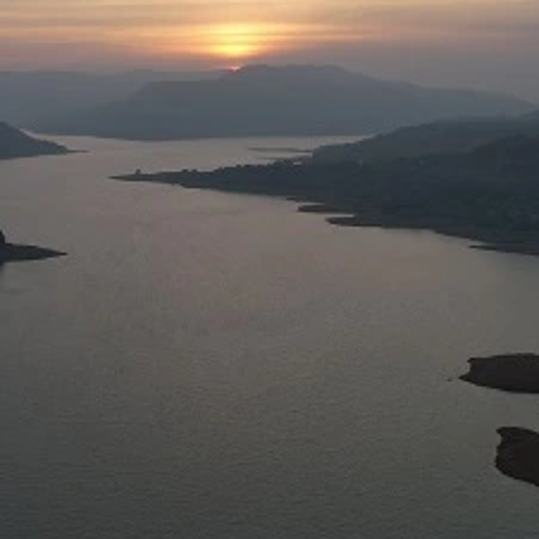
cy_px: 103
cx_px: 167
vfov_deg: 28.9
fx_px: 1022
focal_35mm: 58
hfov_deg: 29.3
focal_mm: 8.38
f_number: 2.8
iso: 100
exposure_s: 1/320
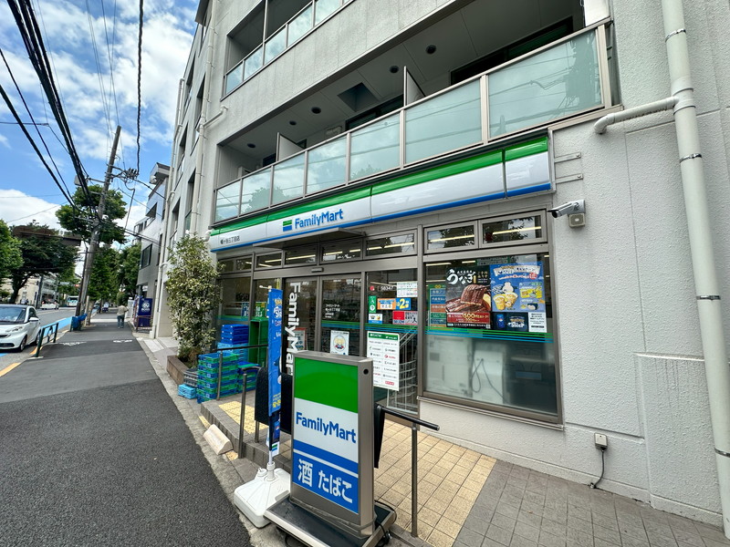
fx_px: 295
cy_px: 274
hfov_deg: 102.1
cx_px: 365
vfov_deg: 85.7
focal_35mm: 14
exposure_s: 1/612
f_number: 2.2
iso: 40
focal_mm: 2.22
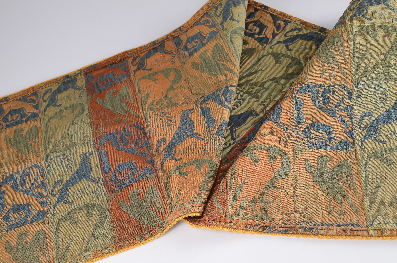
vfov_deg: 30.7
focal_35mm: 44
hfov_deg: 45.0
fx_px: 479
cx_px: 198
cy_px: 132
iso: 100
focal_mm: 29
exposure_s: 1/80
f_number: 8
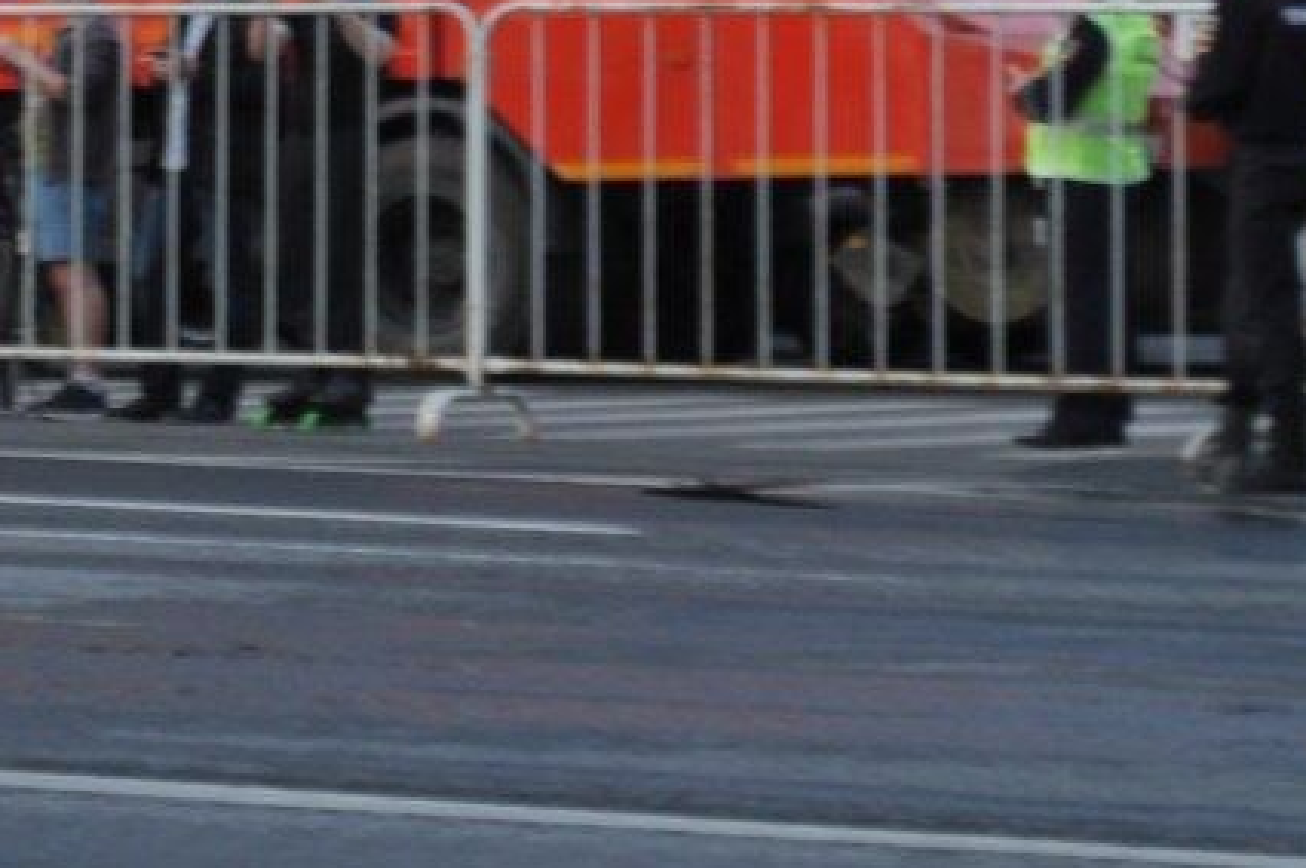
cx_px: -1649
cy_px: -169
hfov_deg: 7.1
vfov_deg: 5.0
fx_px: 9929
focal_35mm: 274
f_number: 2.8
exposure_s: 1/160
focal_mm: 38
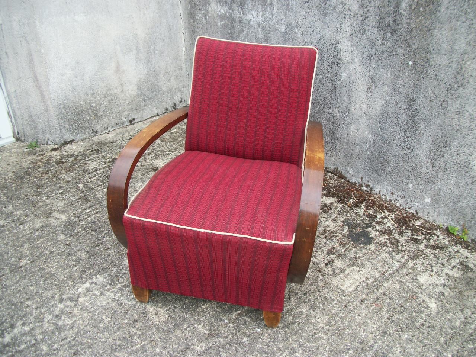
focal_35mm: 32
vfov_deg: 44.2
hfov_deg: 56.8
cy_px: 178
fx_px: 440
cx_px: 238
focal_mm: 5.7
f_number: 2.9
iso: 80
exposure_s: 1/100
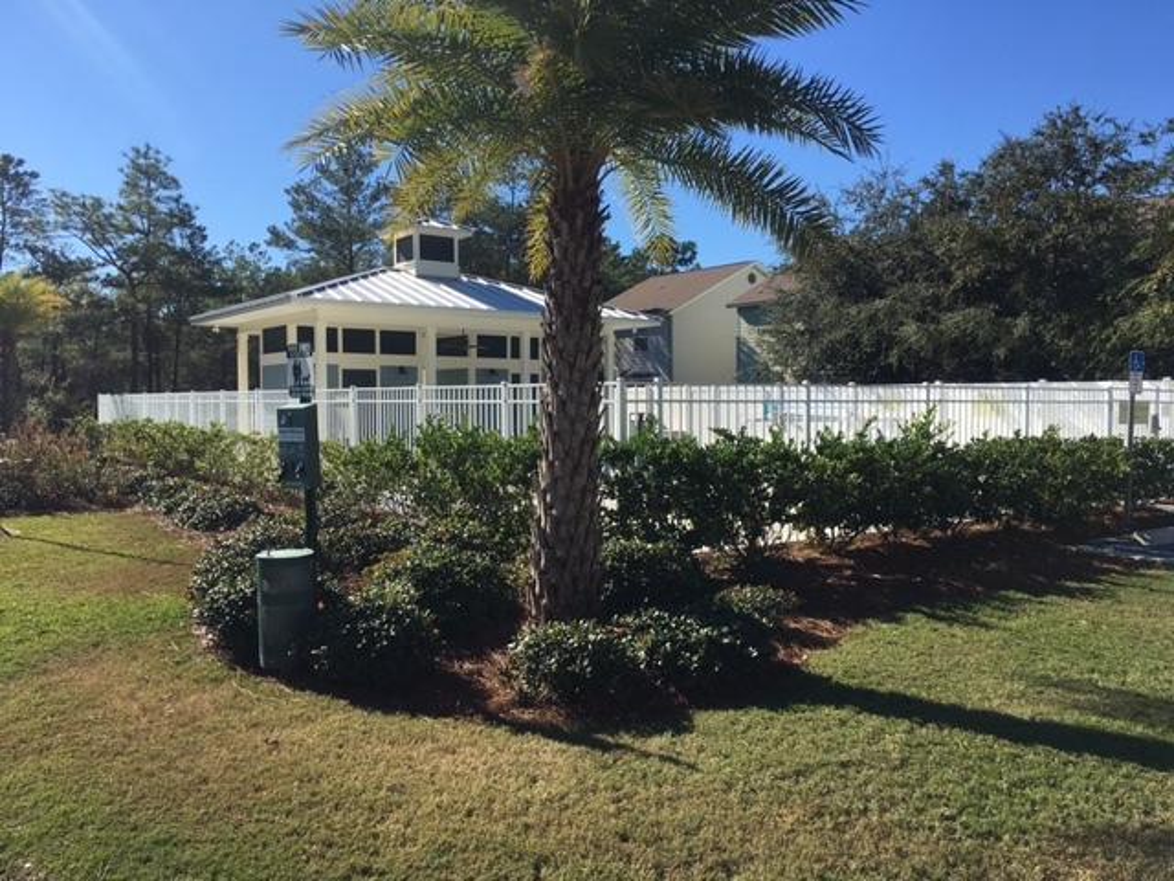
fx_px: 984
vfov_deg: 48.2
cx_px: 587
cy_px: 440
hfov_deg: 61.7
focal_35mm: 29
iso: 25
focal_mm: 4.15
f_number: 2.2
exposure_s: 1/1603
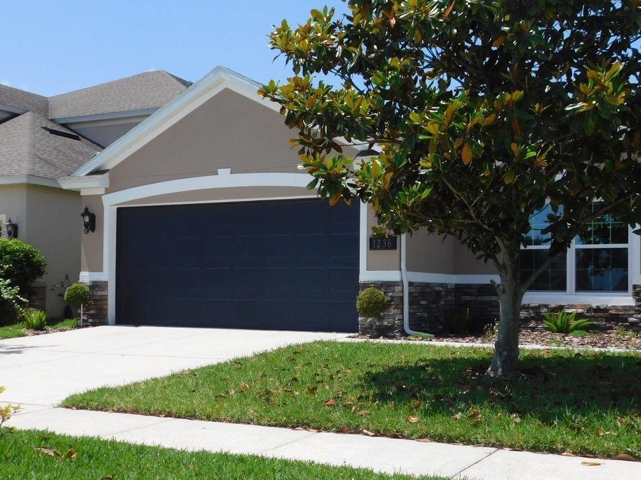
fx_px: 796
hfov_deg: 43.8
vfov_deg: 33.5
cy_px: 277
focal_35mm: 43
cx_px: 295
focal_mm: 5.3
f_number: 3.2
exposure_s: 1/1250
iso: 125
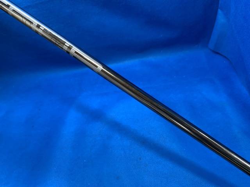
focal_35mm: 26
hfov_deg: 67.3
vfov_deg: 53.1
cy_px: 94
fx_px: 188
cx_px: 125
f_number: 1.8
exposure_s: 1/60
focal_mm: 4.25
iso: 125
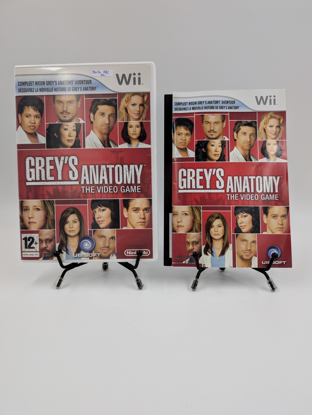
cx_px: 156
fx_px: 288
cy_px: 208
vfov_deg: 71.5
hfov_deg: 56.9
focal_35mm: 24
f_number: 1.68
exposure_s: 1/38
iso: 33
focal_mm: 6.9
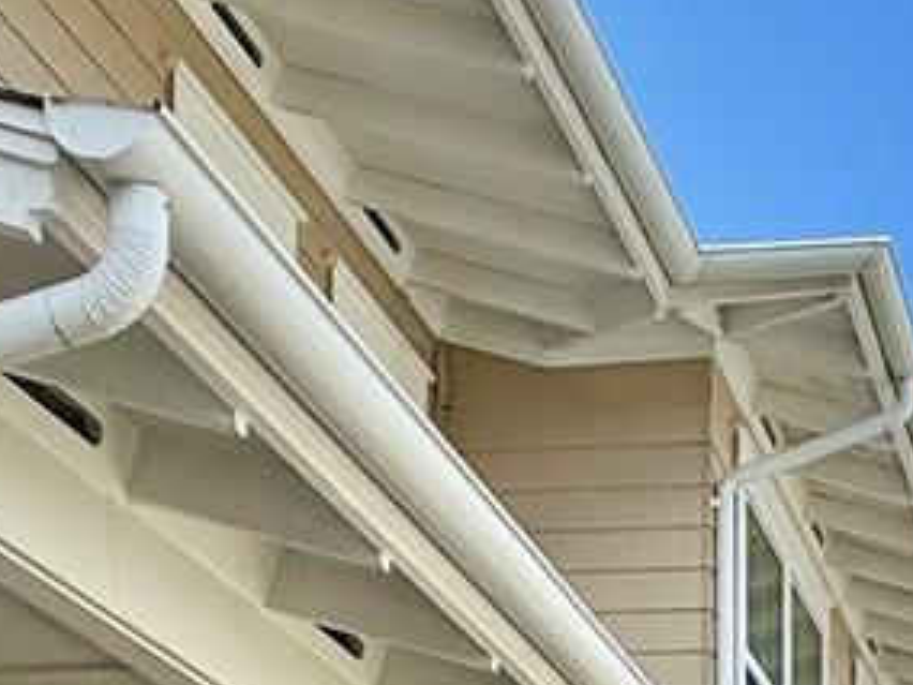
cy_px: 1405
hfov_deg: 22.9
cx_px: 1058
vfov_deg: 14.9
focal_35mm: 79
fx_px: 2084
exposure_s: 1/1613
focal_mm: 2.22
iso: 50
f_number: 2.2
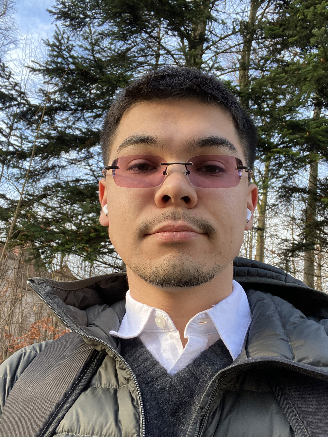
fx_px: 379
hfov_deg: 46.8
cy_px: 218
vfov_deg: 60.0
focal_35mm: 30
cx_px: 164
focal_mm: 2.71
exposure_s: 1/122
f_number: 2.2
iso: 80
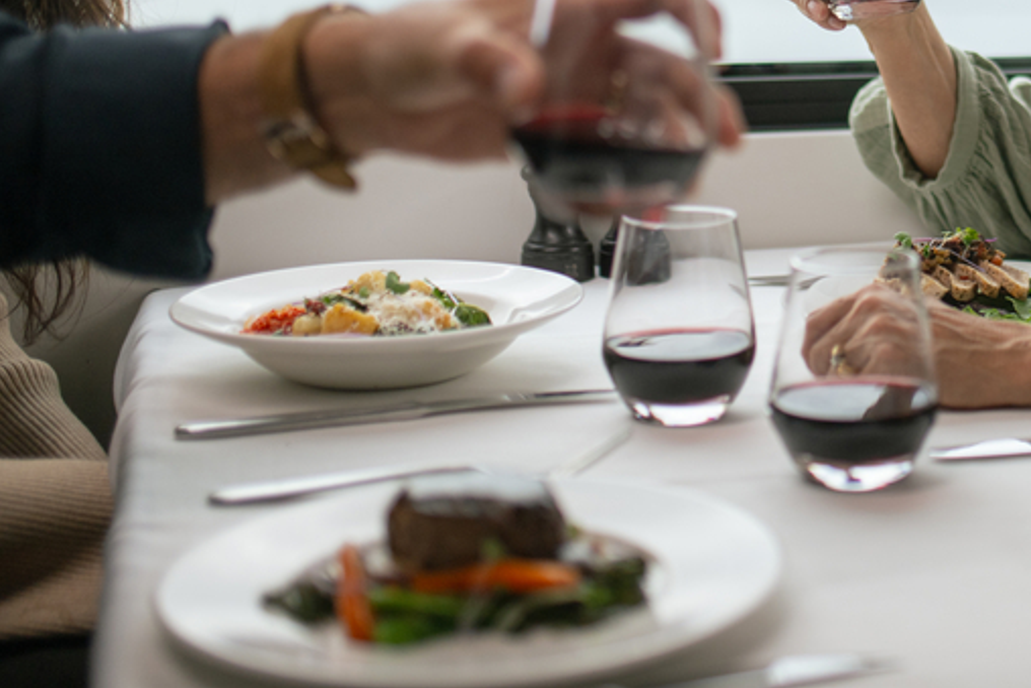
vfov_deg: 17.4
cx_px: 1045
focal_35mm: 76
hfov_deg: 25.3
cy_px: -57
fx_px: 2177
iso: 125
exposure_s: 1/640
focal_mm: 35
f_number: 1.4
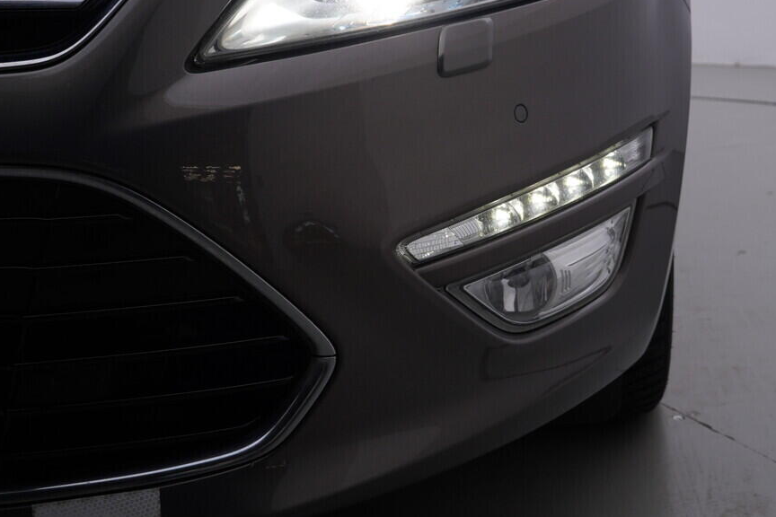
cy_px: 141
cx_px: 607
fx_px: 1293
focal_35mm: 60
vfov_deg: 22.4
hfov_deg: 32.6
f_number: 5
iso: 125
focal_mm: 24
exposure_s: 1/125
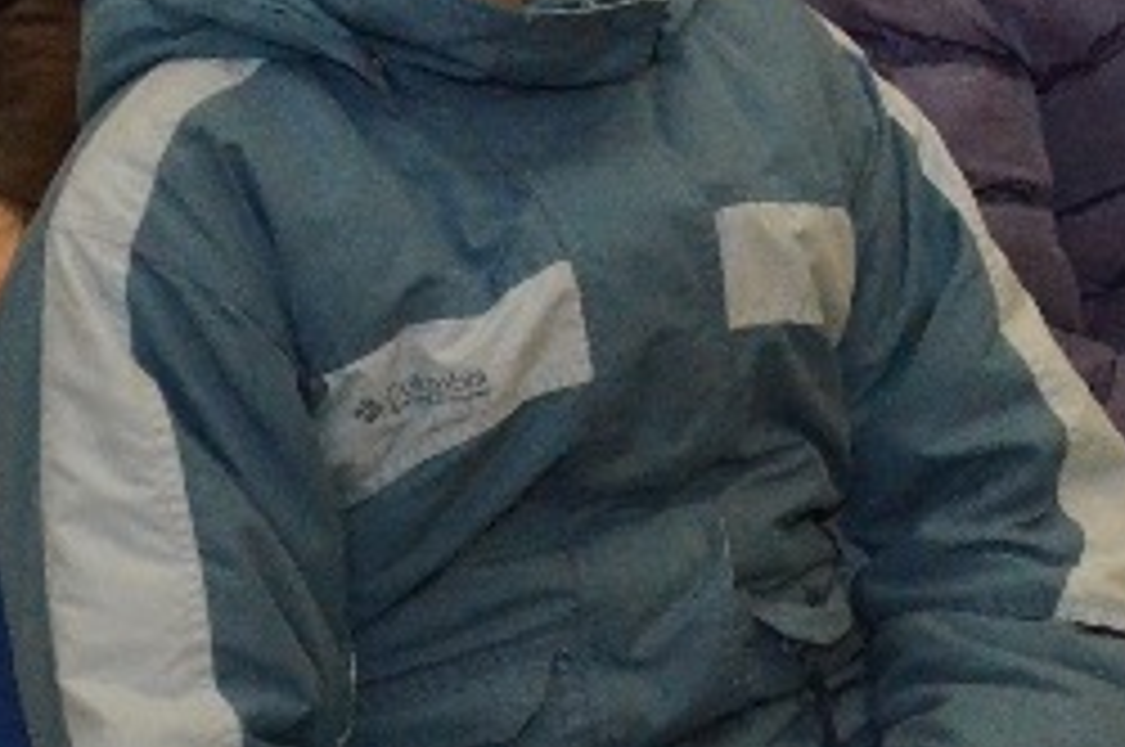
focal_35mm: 151
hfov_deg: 12.6
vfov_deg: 8.8
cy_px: -333
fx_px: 4725
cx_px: 1881
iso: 4000
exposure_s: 1/80
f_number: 5.6
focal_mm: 21
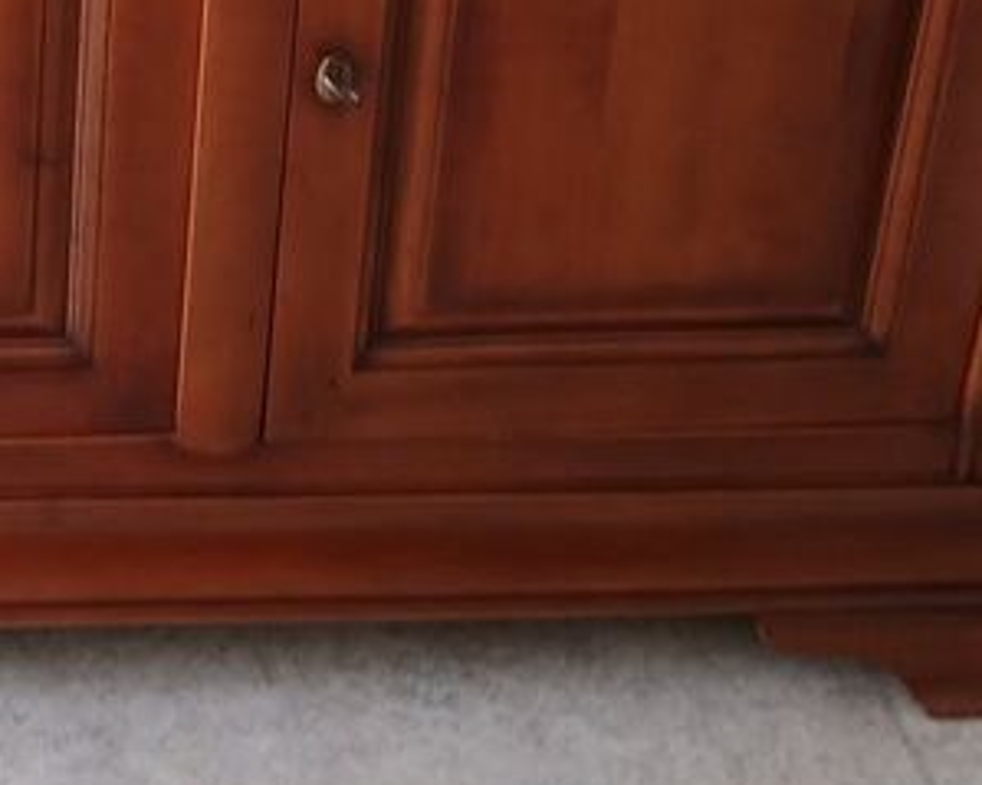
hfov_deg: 21.1
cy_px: -302
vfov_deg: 16.8
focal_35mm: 85
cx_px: -158
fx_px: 2470
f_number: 1.8
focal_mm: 3.98
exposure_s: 1/50
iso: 64
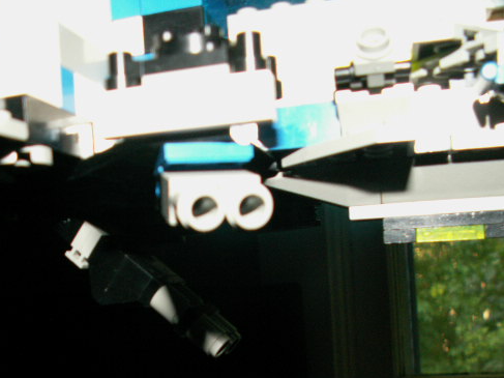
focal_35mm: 46
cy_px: 214
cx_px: 199
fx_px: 670
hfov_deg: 41.0
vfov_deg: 31.5
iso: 160
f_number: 3.2
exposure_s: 1/40
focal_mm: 5.86
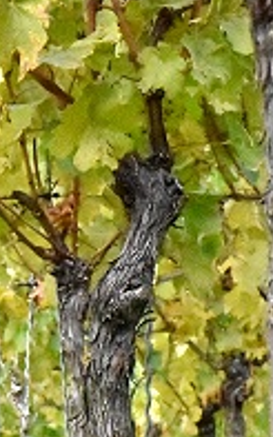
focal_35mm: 349
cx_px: 51
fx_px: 4152
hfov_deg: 3.8
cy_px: 311
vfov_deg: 6.0
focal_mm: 75
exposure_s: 1/3200
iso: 12800
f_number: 14
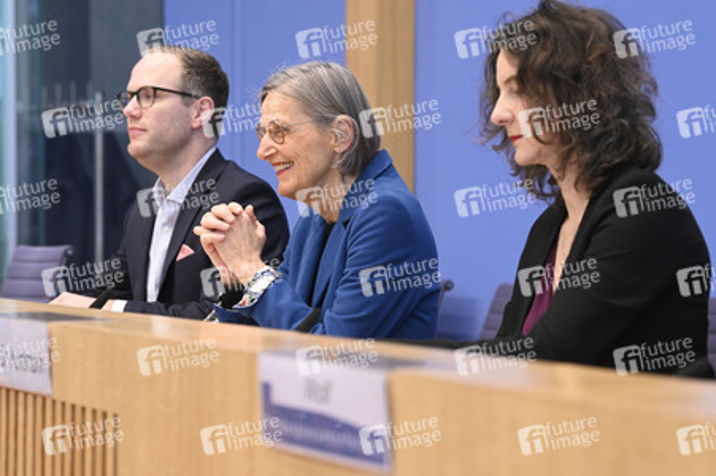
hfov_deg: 17.1
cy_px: 238
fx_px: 2385
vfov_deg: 11.4
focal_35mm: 120
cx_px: 358
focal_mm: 120
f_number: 6.3
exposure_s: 1/400
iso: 5000
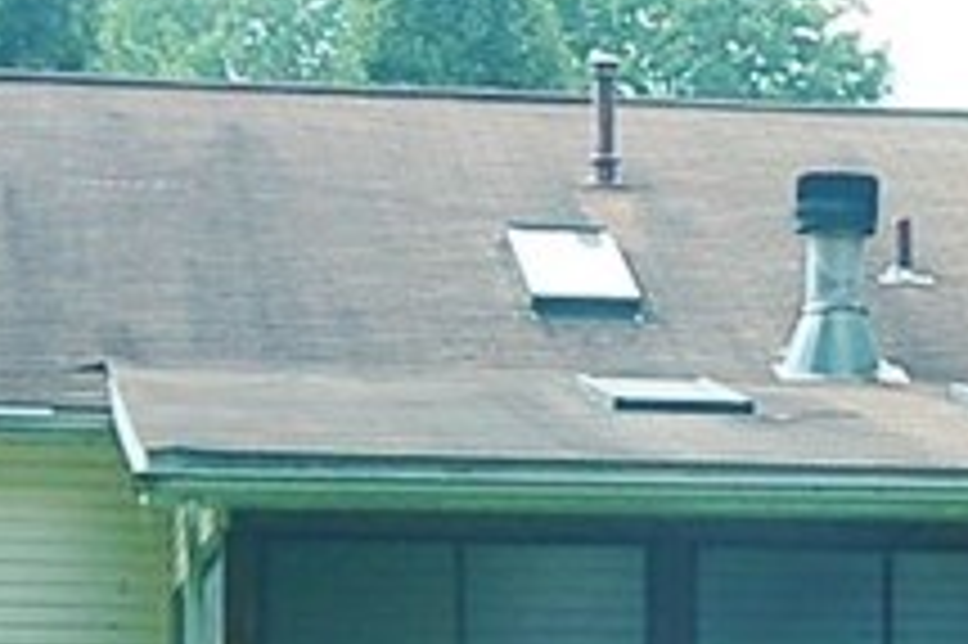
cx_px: 763
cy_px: 689
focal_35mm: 152
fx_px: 4084
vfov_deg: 8.9
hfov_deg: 13.5
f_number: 6.3
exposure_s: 1/160
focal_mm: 20
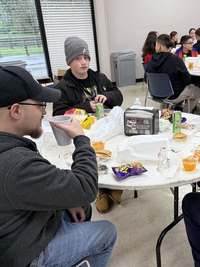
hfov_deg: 38.7
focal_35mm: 36
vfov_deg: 50.9
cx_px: 148
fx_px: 277
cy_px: 165
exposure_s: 1/120
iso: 125
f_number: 1.78
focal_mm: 6.76
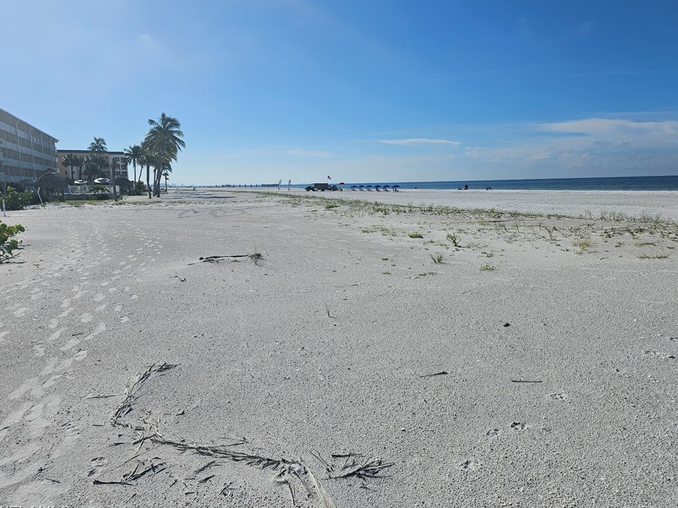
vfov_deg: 53.0
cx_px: 362
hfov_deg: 67.2
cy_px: 242
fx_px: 509
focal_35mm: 26
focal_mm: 5.4
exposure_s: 1/4926
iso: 25
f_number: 1.8
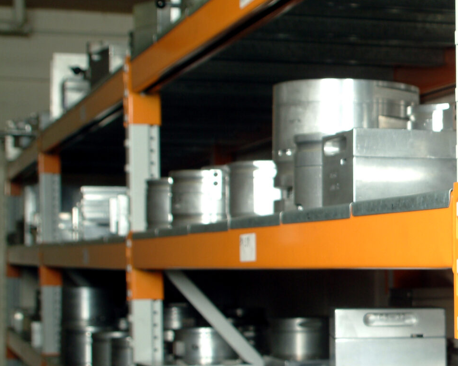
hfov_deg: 17.2
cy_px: 279
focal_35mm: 105
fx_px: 1424
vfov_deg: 14.6
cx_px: 597
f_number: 5.6
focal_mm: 28
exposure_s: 1/125
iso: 200
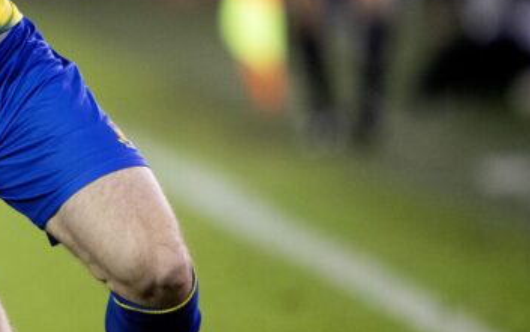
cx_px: -161
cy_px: 82
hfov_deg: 1.8
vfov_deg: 1.1
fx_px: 17096
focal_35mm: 1183
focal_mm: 400
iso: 3200
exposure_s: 1/1600
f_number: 2.8
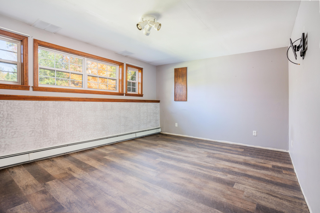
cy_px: 106
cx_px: 160
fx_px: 151
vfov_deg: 70.4
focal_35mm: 17
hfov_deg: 93.3
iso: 500
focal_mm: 17
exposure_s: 1/3
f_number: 8
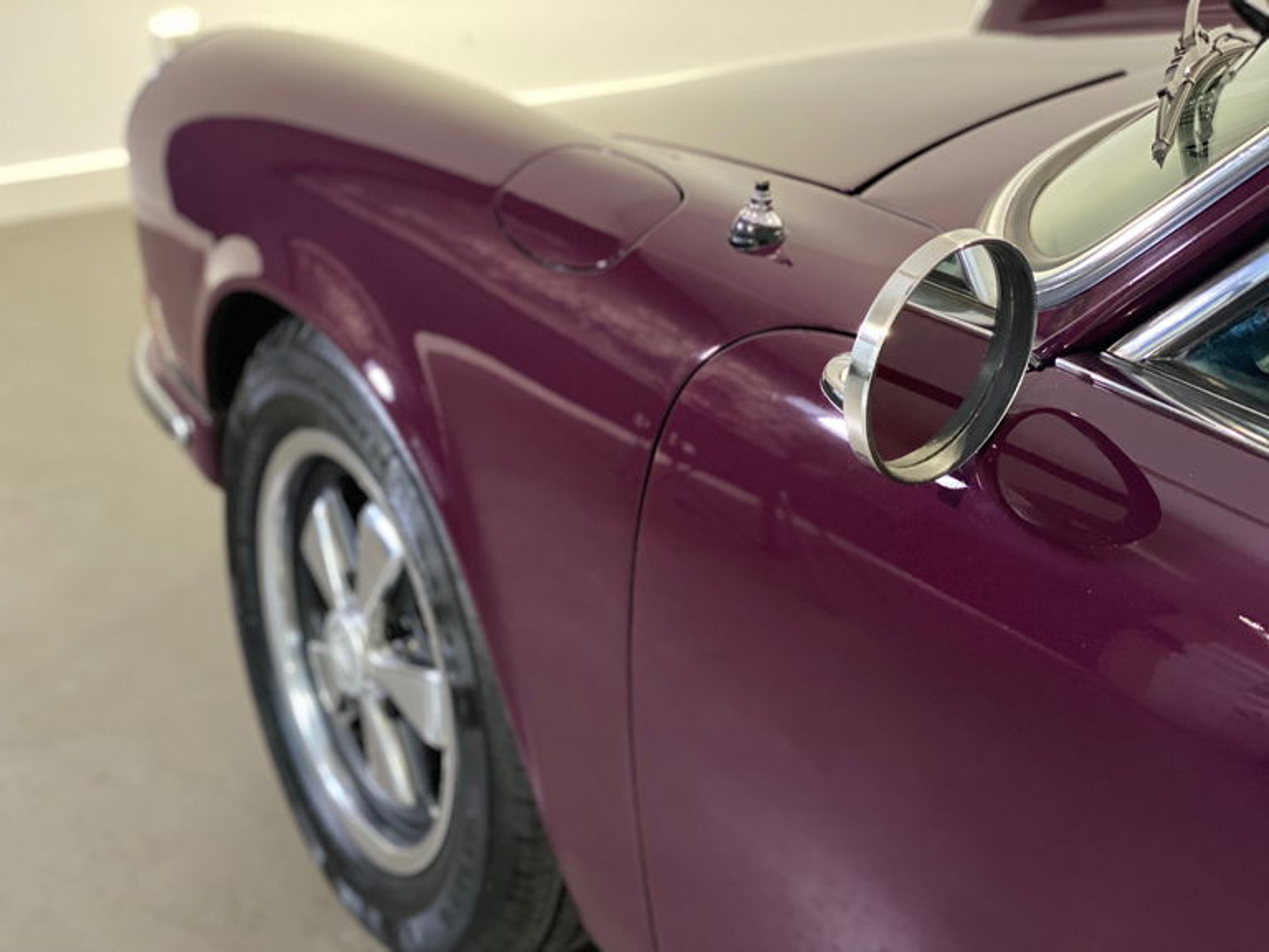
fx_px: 1906
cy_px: 476
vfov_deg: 28.0
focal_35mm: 52
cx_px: 634
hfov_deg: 36.8
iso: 400
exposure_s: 1/18
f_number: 2
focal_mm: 6
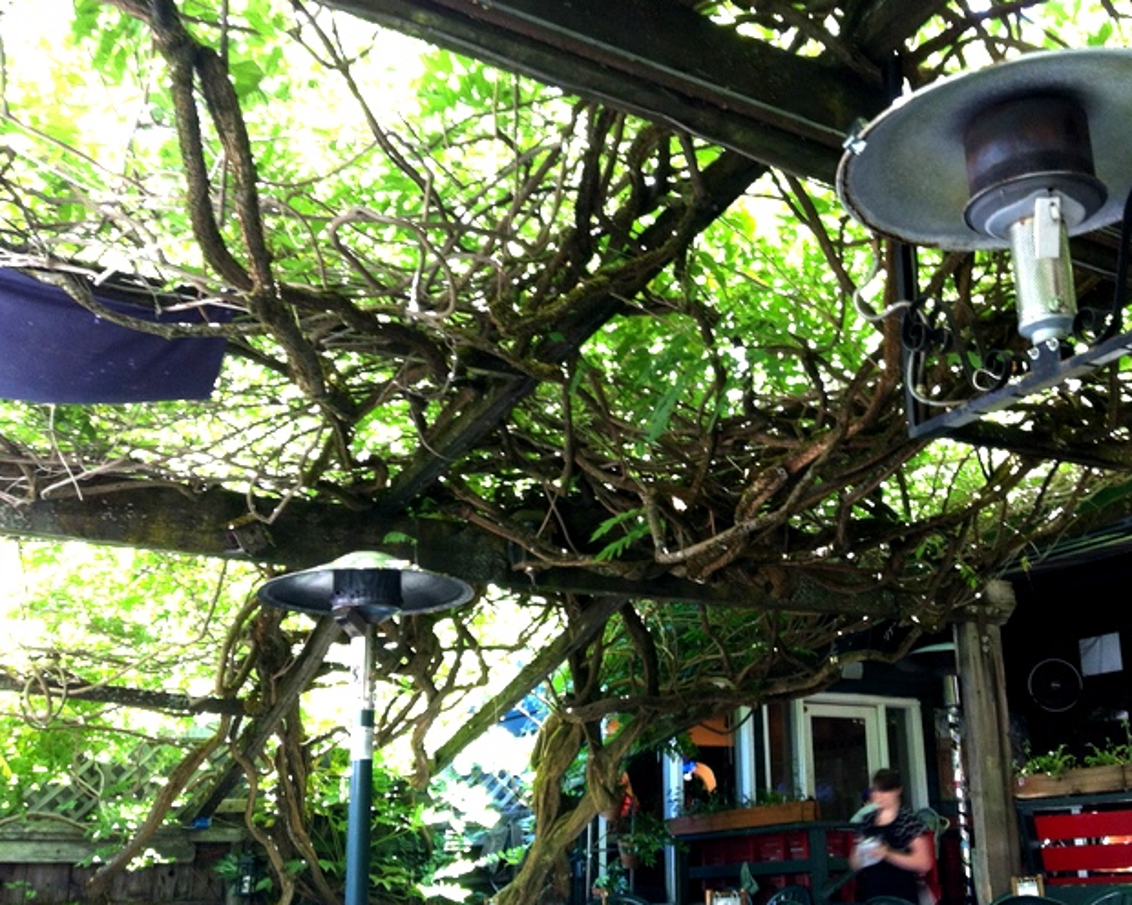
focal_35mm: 44
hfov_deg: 41.7
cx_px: 719
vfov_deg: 34.1
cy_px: 507
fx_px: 1474
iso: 100
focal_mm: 3.85
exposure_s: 1/15
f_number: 2.8
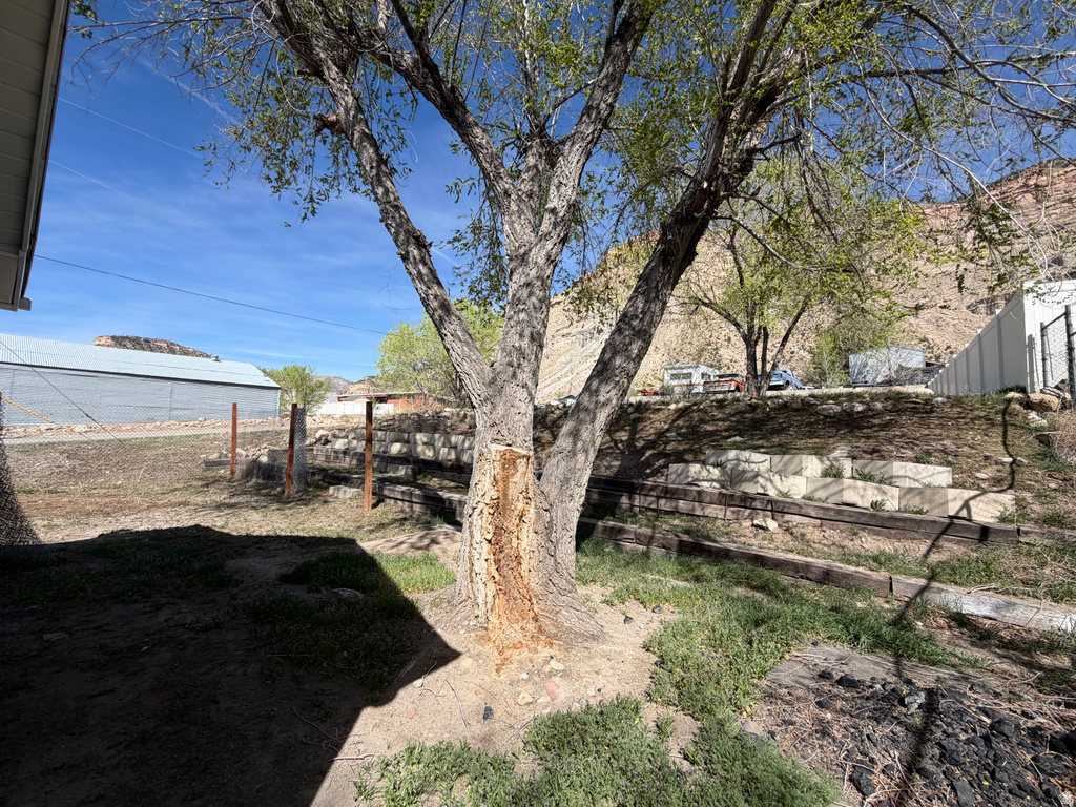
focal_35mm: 14
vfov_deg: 85.7
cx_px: 538
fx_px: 435
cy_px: 404
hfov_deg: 102.1
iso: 25
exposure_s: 1/770
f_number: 2.2
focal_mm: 2.22
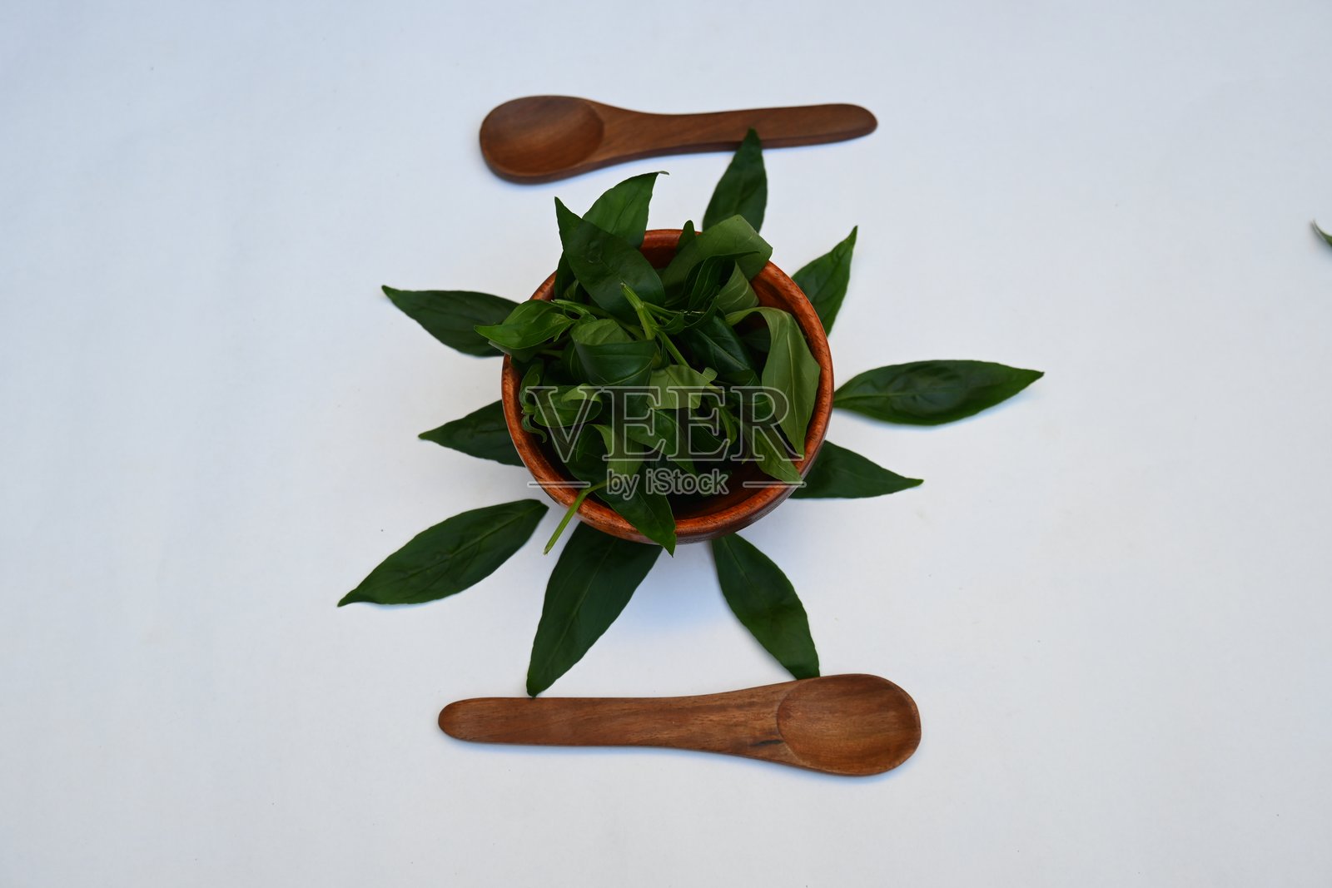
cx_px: 666
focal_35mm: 38
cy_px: 444
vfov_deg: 35.5
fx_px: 1388
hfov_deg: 51.3
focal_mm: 25
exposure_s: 1/50
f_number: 4.5
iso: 100
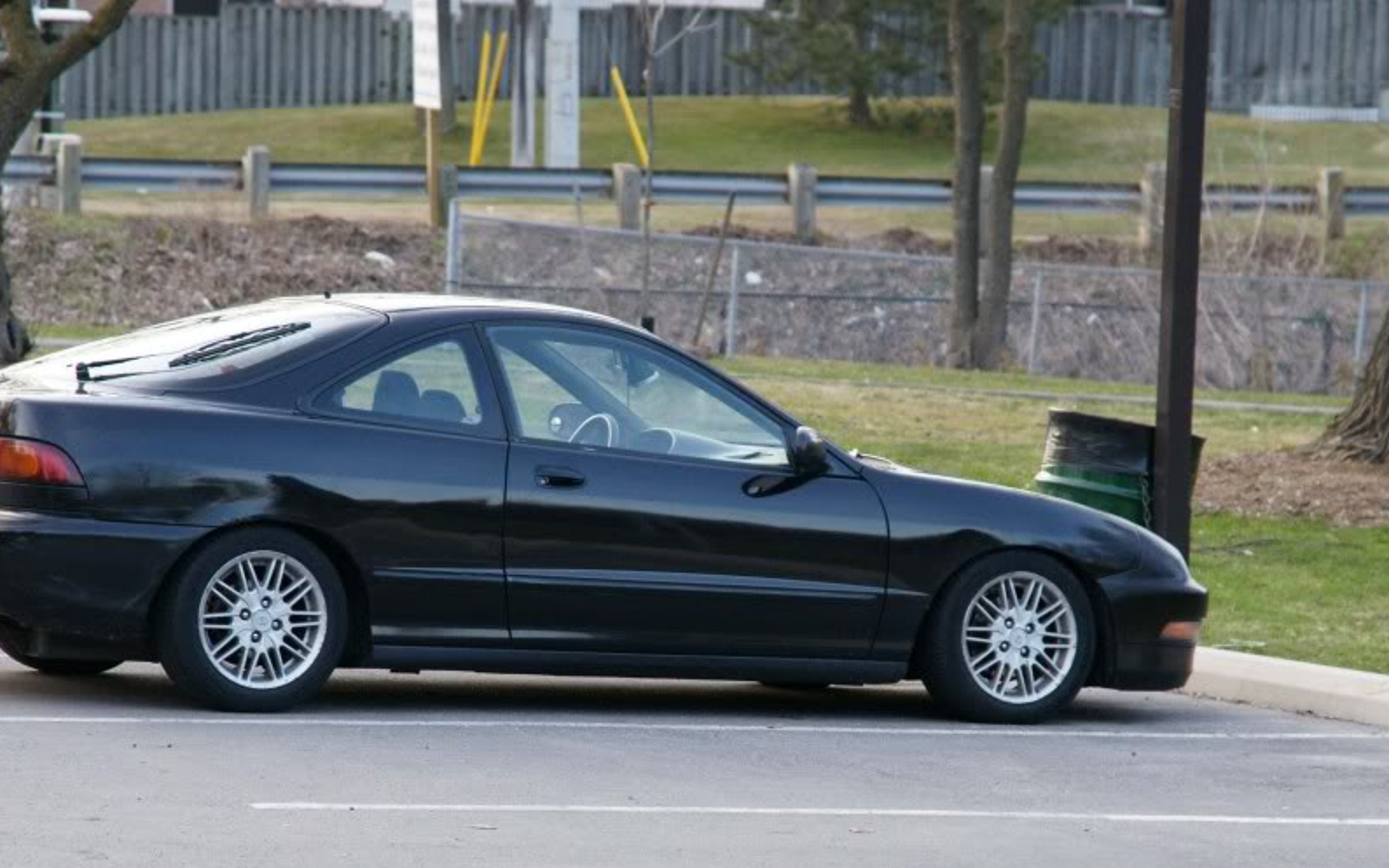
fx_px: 7823
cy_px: 564
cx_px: 653
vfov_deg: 6.4
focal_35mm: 207
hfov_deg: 10.1
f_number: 5.6
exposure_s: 1/160
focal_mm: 105
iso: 800
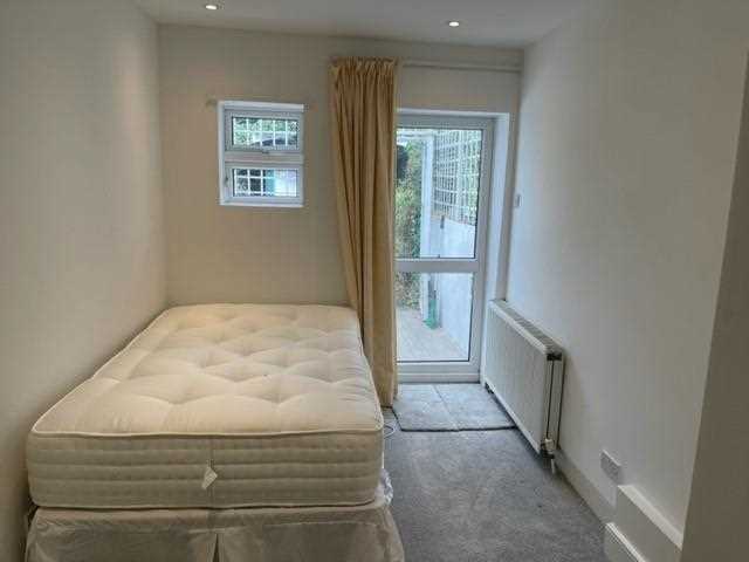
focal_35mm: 26
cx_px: 374
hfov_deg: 67.3
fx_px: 563
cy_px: 281
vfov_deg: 53.1
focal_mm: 5.1
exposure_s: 1/112
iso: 32
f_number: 1.6
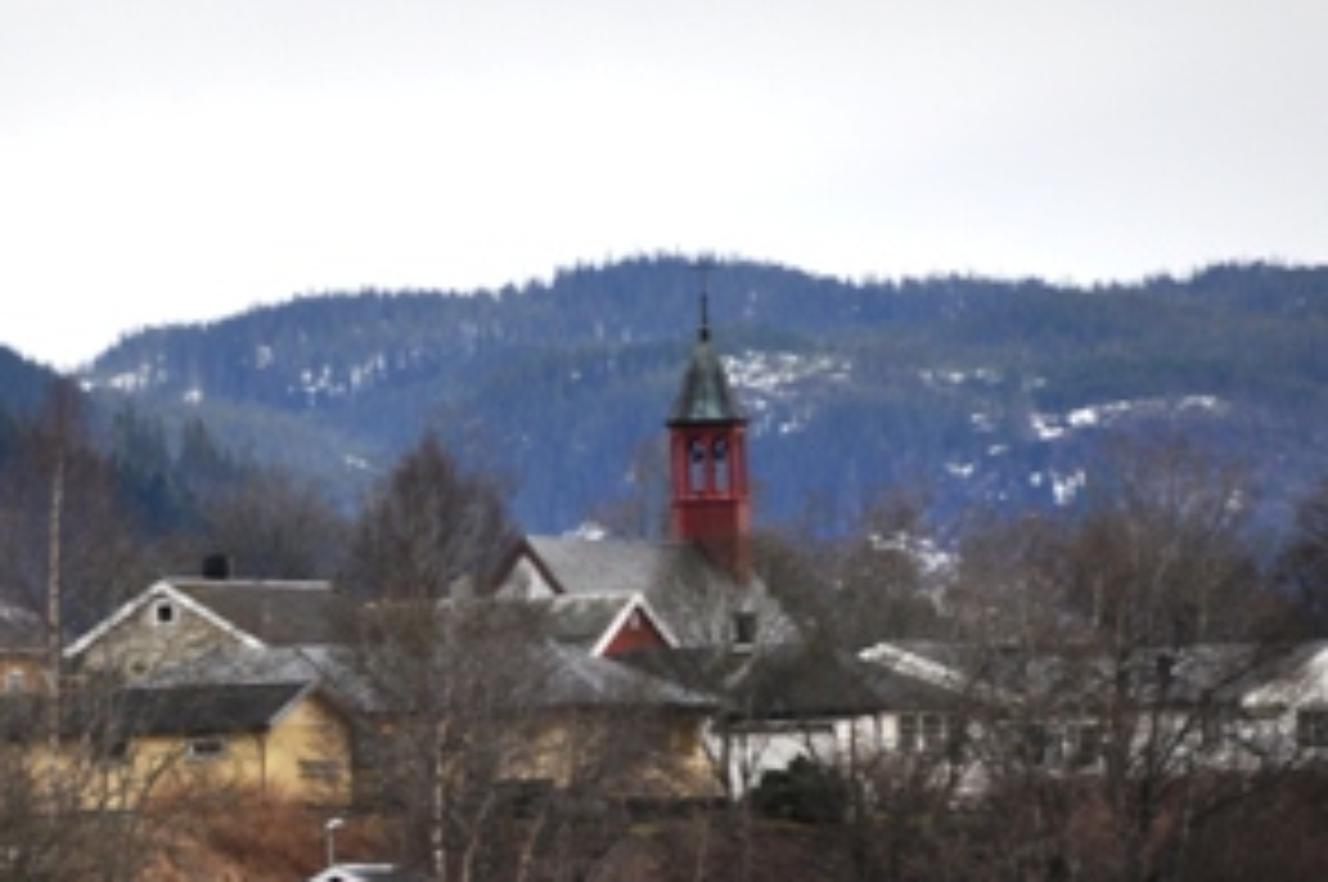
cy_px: 686
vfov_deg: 2.5
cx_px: 313
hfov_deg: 3.8
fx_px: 20266
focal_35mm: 550
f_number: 6.3
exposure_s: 1/200
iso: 220
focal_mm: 200
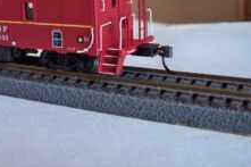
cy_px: 23
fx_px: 460
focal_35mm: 66
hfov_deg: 29.6
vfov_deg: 20.2
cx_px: 39
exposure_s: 1/30
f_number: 2.8
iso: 200
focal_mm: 7.54
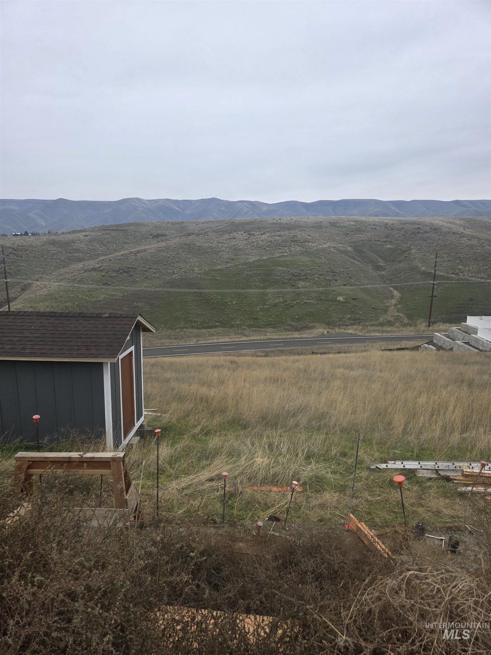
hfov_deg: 58.9
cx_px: 246
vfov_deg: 73.9
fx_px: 435
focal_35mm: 23
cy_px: 328
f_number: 1.8
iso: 64
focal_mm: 5.4
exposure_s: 1/180
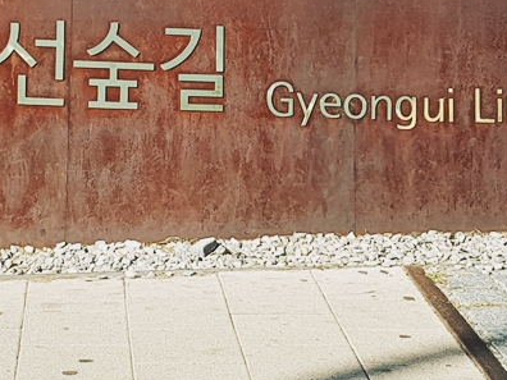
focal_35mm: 46
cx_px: 151
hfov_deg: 40.5
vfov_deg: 30.7
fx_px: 674
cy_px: 76
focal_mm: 4.2
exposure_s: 1/1800
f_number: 1.7
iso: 50
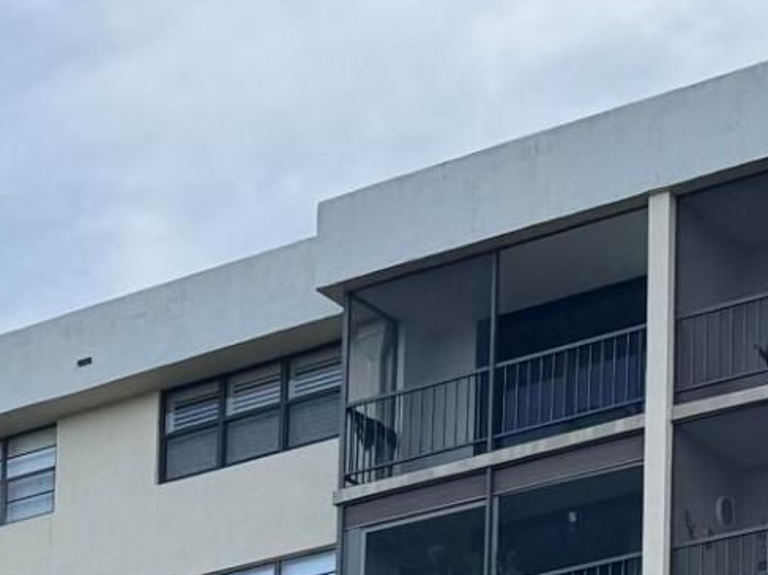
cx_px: -285
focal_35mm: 142
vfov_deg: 9.5
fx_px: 3150
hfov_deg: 13.3
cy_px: 1290
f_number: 1.78
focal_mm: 6.76
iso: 80
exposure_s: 1/1637
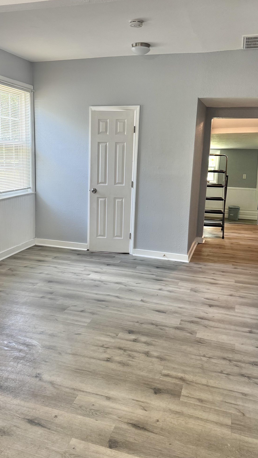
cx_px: 101
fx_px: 377
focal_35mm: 31
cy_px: 214
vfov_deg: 62.6
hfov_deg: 37.6
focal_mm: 6.76
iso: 200
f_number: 1.78
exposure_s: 1/120
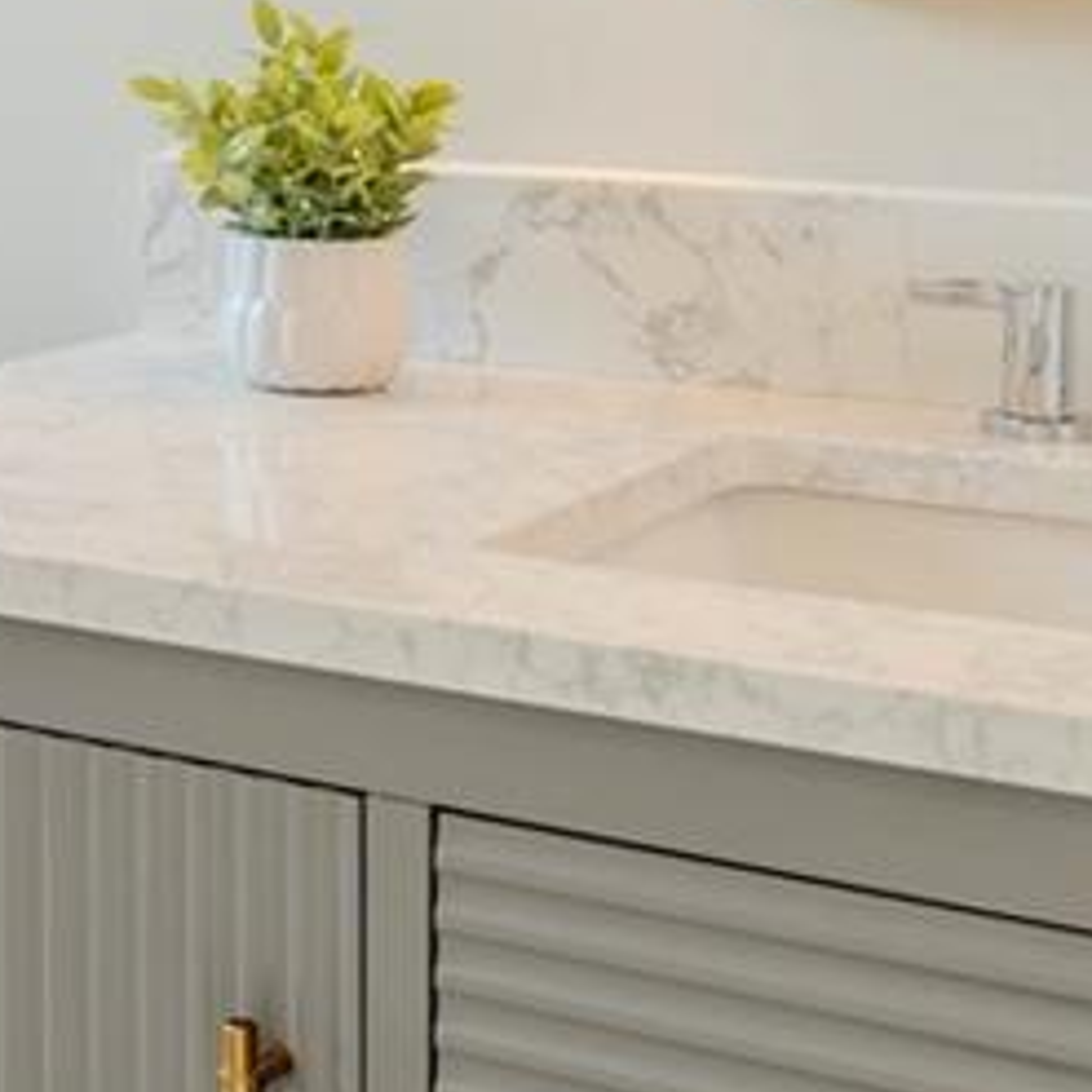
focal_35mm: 77
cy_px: -40
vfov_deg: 21.6
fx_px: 2748
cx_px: -208
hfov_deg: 21.0
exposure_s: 1/1250
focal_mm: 14
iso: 160
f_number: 4
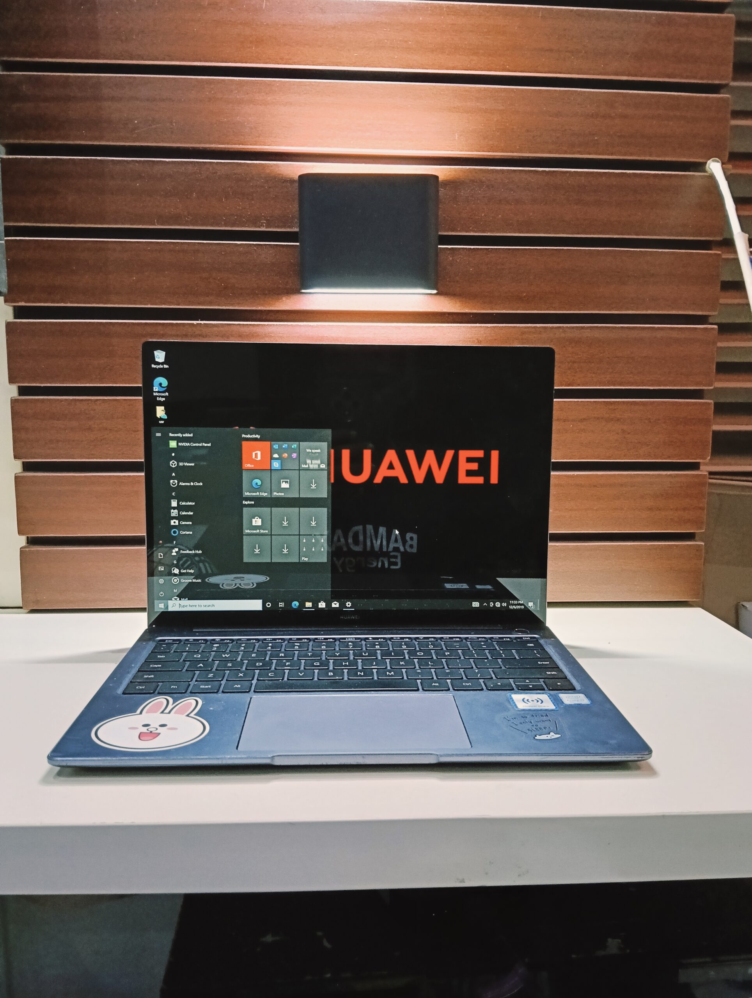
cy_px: 499
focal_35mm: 27
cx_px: 376
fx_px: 780
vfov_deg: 65.2
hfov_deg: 51.5
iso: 800
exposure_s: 1/30
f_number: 1.8
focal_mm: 3.98
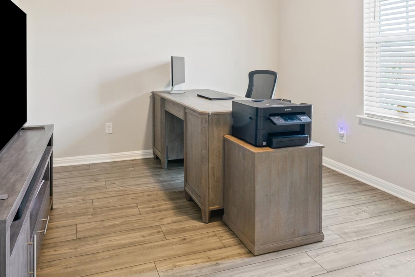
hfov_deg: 69.3
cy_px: 66
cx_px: 172
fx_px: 297
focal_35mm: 26
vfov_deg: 47.9
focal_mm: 16.5
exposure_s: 1
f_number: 9
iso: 640
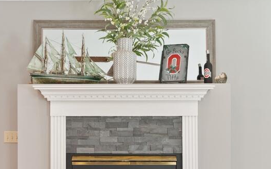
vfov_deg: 18.4
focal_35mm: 70
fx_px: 517
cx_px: 126
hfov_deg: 29.4
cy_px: 144
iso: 400
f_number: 8
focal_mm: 24
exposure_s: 1/2
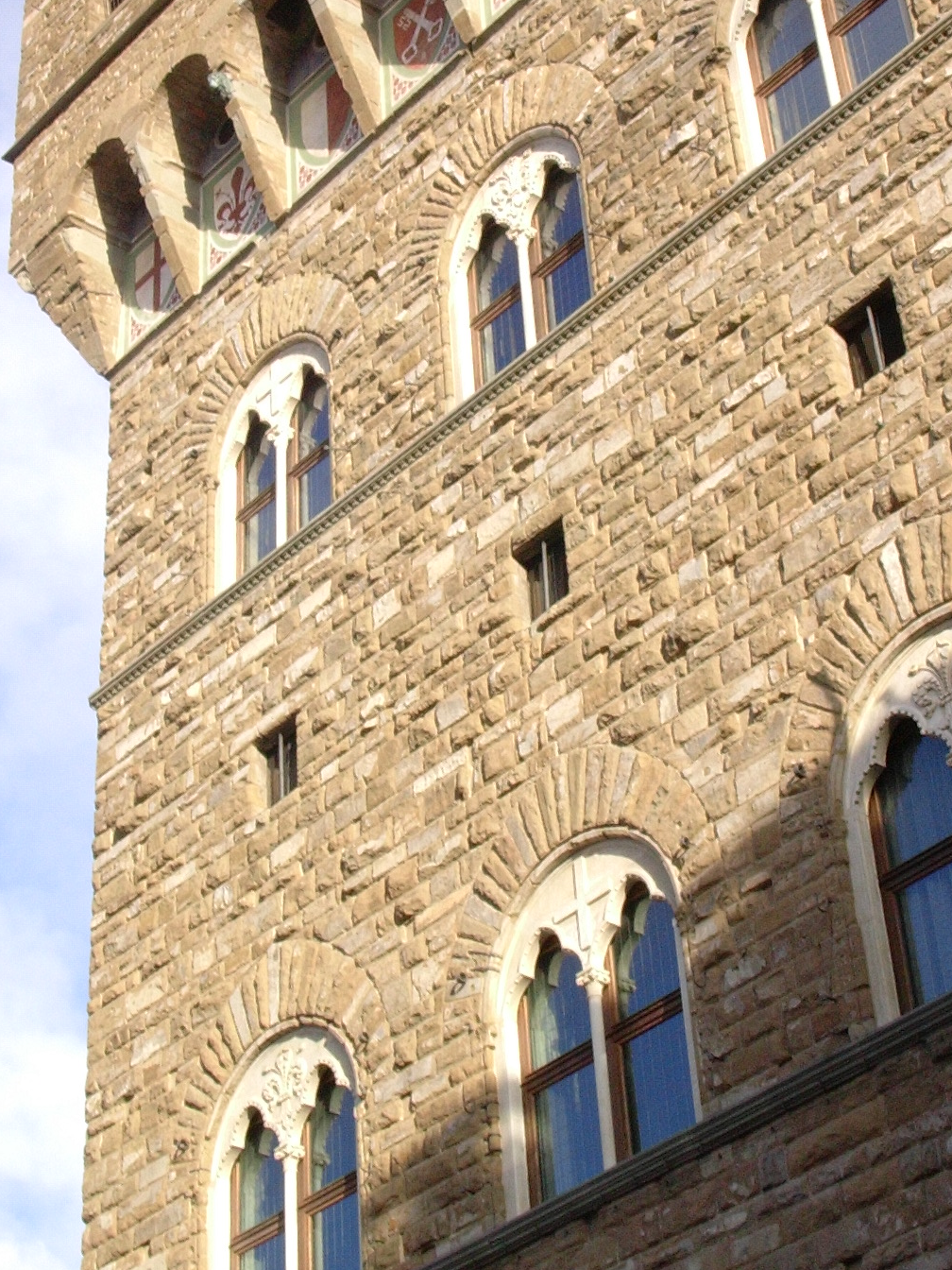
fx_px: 2640
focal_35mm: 72
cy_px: 435
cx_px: 498
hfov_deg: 20.4
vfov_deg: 26.9
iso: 70
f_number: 6
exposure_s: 1/144
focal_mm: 7.3
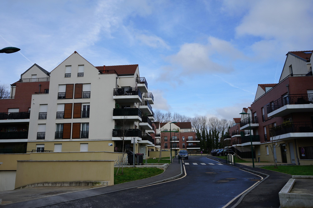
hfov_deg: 65.5
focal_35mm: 28
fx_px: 243
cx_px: 156
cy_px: 104
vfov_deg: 46.3
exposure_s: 1/125
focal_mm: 28
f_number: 11
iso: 100
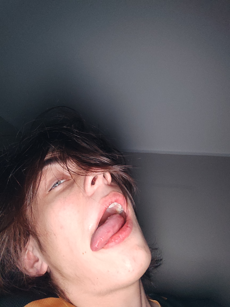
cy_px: 154
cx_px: 115
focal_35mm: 20
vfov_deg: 81.7
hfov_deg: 66.0
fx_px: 177
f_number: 2.45
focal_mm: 3.49
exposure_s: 1/13
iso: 1304
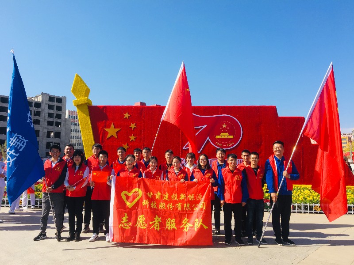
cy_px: 132
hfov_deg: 61.7
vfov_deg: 48.2
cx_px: 177
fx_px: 297
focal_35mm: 29
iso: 25
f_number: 2.2
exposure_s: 1/1054
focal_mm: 4.15
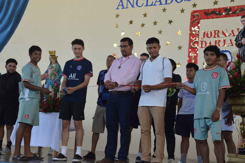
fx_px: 408
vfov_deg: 22.6
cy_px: 82
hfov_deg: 33.4
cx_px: 122
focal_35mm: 60
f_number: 4.5
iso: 400
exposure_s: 1/60
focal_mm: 40
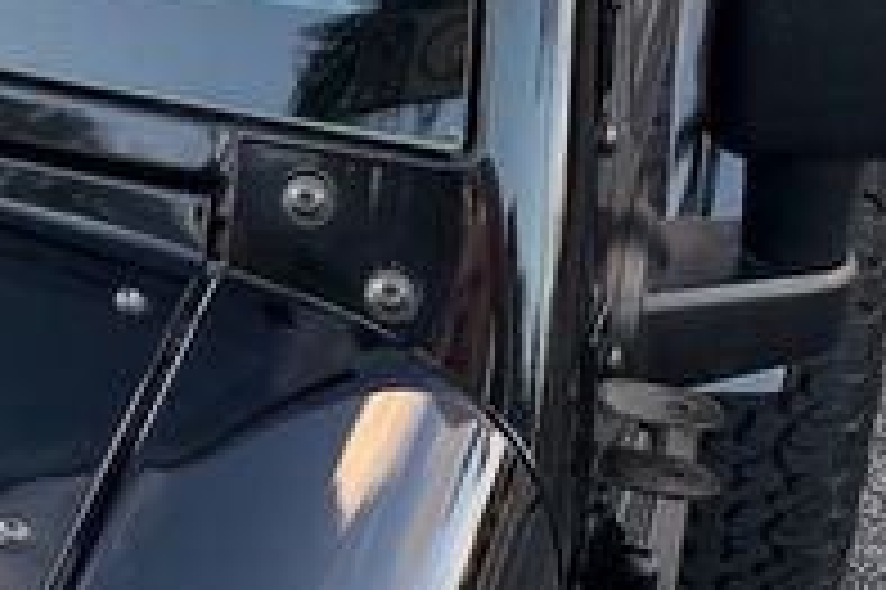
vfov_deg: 15.7
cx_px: -252
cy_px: -243
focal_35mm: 81
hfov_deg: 22.5
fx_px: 1992
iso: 64
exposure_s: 1/162
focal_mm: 6.76
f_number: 1.78
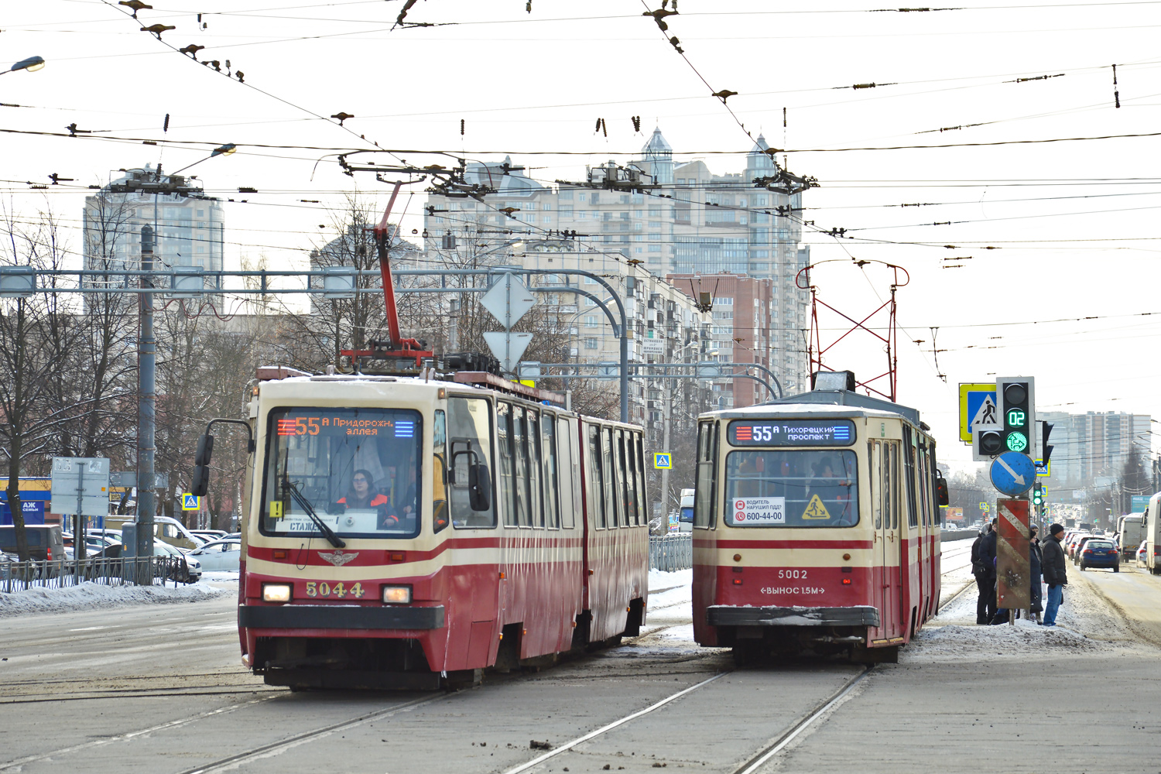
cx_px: 580
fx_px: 4450
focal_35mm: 138
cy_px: 387
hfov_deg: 14.9
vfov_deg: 9.9
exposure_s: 1/320
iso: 200
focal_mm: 92
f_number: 6.3
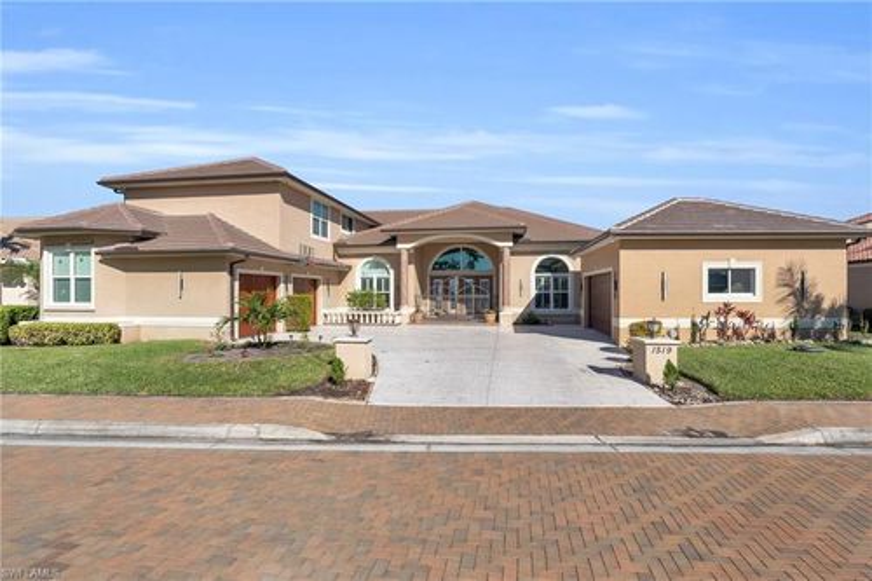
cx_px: 436
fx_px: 387
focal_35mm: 16
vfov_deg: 73.7
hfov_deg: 96.8
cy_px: 290
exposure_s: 1/800
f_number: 9
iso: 200
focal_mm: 16
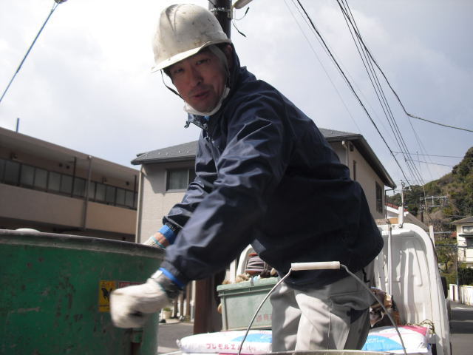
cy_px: 178
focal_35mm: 36
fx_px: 492
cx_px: 236
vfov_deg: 39.7
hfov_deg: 51.4
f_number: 7.8
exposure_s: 1/125
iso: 64
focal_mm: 6.3
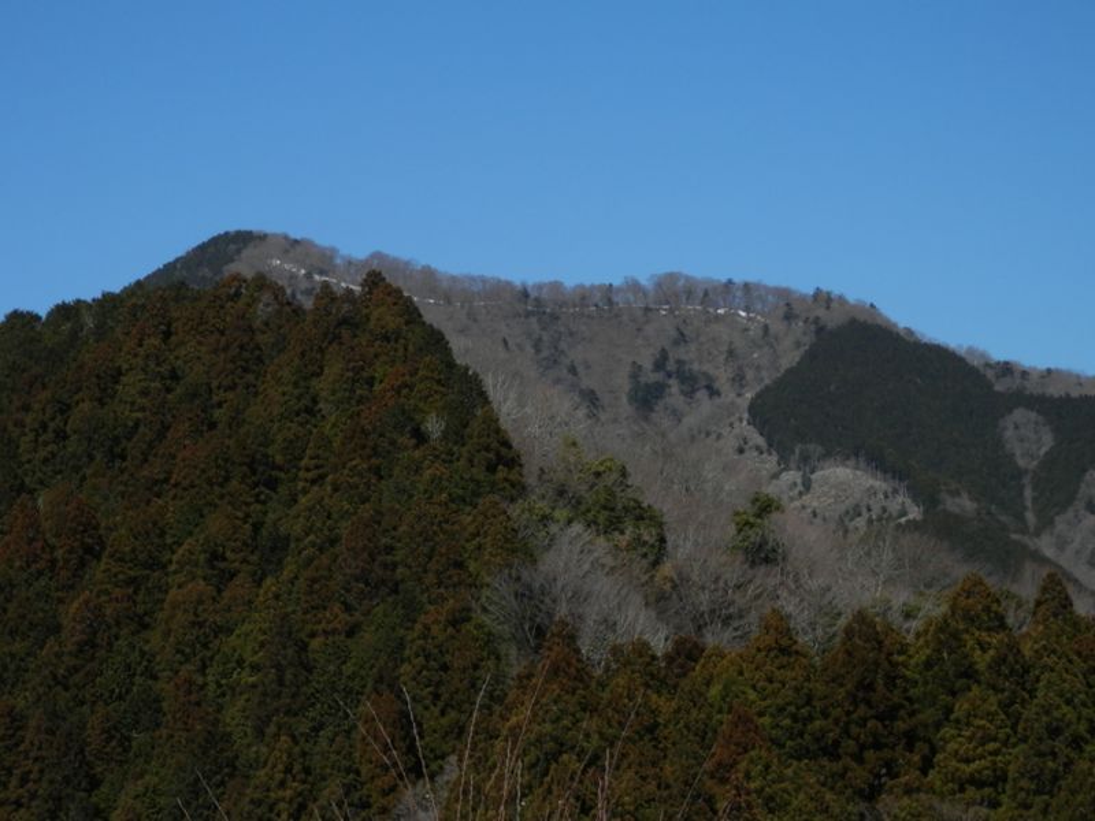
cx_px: 548
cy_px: 410
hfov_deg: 18.5
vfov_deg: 14.0
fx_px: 3353
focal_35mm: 106
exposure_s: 1/800
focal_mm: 19
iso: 80
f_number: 5
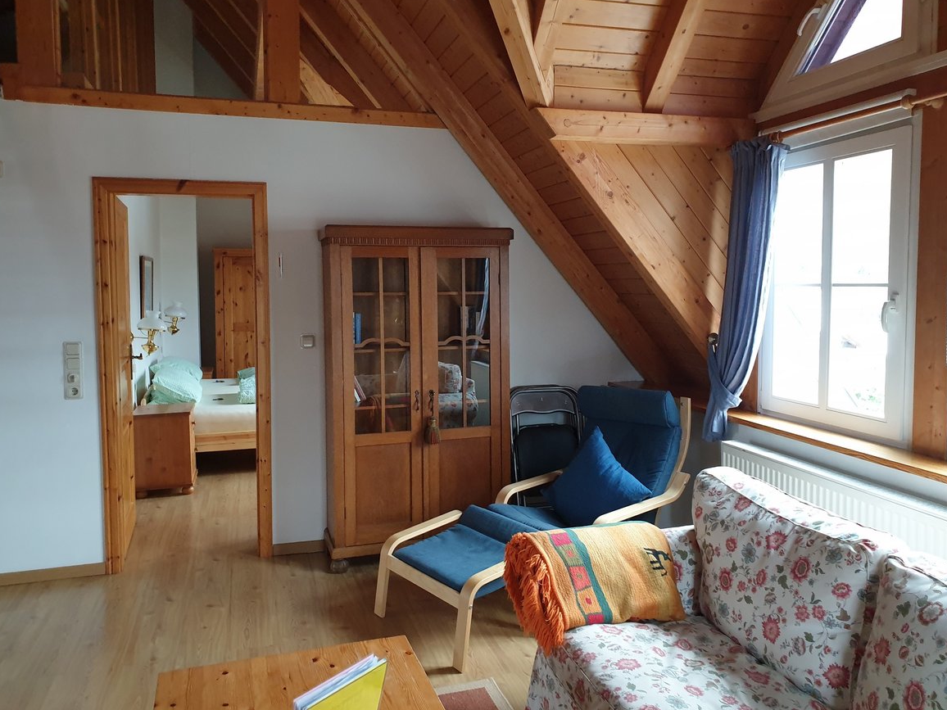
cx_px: 471
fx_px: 739
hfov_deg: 65.3
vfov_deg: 51.3
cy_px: 346
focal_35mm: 27
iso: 320
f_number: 2.4
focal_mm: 4.3
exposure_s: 1/50
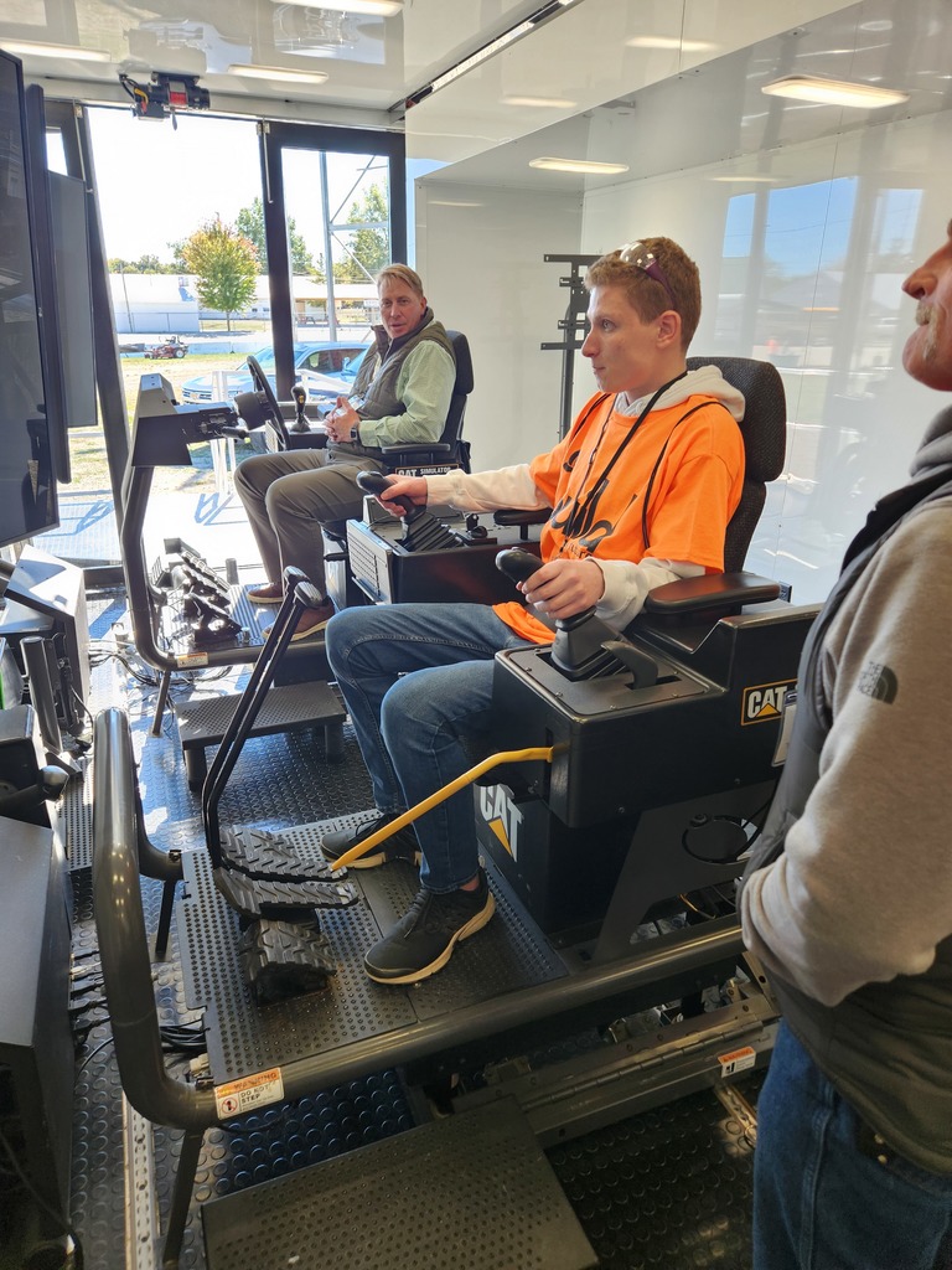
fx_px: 843
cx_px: 476
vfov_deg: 73.9
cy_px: 635
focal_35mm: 23
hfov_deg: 58.9
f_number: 1.8
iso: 64
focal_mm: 5.4
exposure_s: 1/120
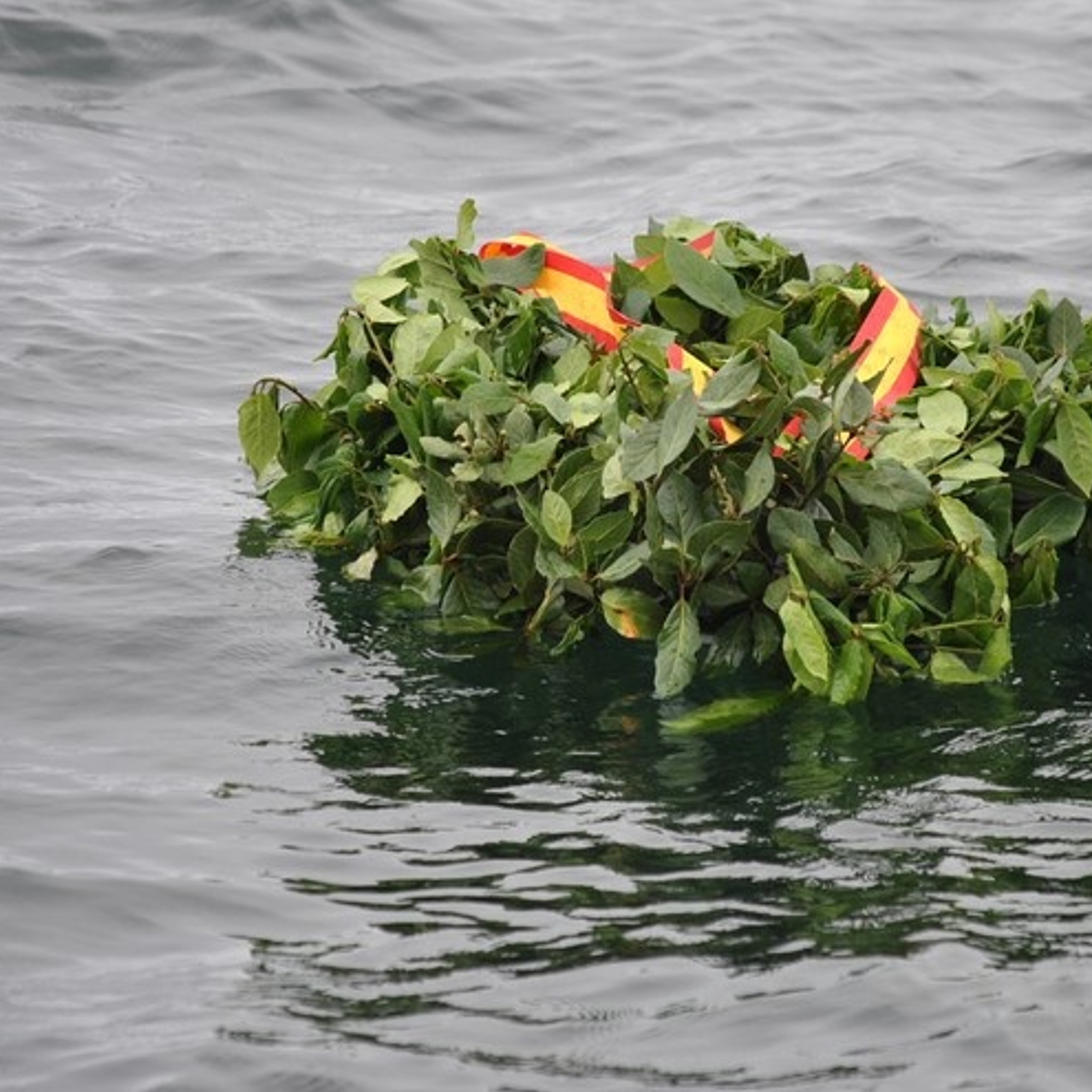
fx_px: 10065
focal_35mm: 282
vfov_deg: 6.2
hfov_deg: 6.2
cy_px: 465
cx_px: 657
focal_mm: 122
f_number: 5
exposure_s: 1/400
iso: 200
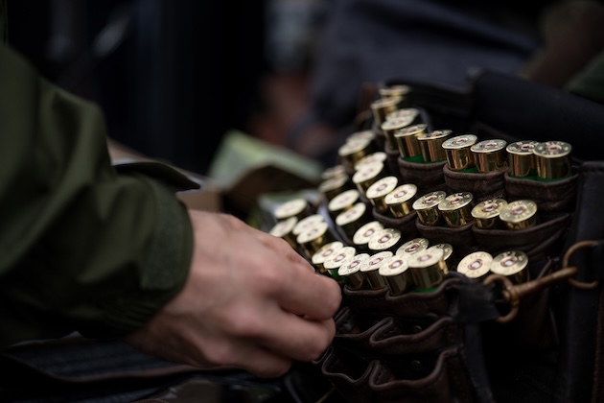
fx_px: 1426
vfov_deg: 16.1
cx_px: 302
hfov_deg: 23.9
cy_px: 202
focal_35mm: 85
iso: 200
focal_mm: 85
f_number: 2.4
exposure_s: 1/400
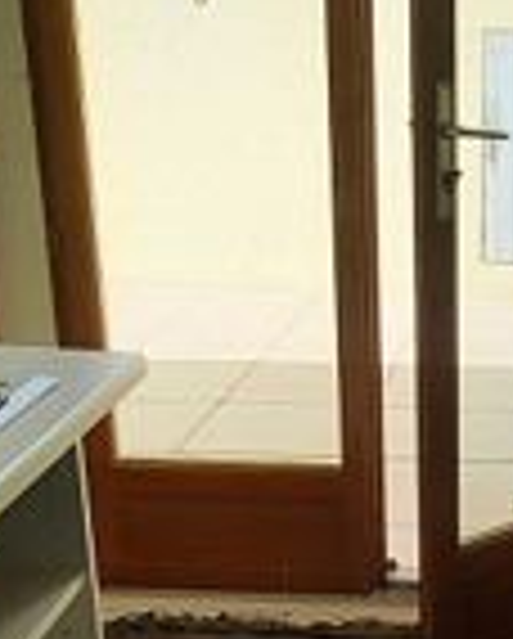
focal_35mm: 63
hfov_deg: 23.3
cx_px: 511
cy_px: 414
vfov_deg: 29.8
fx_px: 1193
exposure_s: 1/644
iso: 40
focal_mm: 1.74
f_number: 2.2
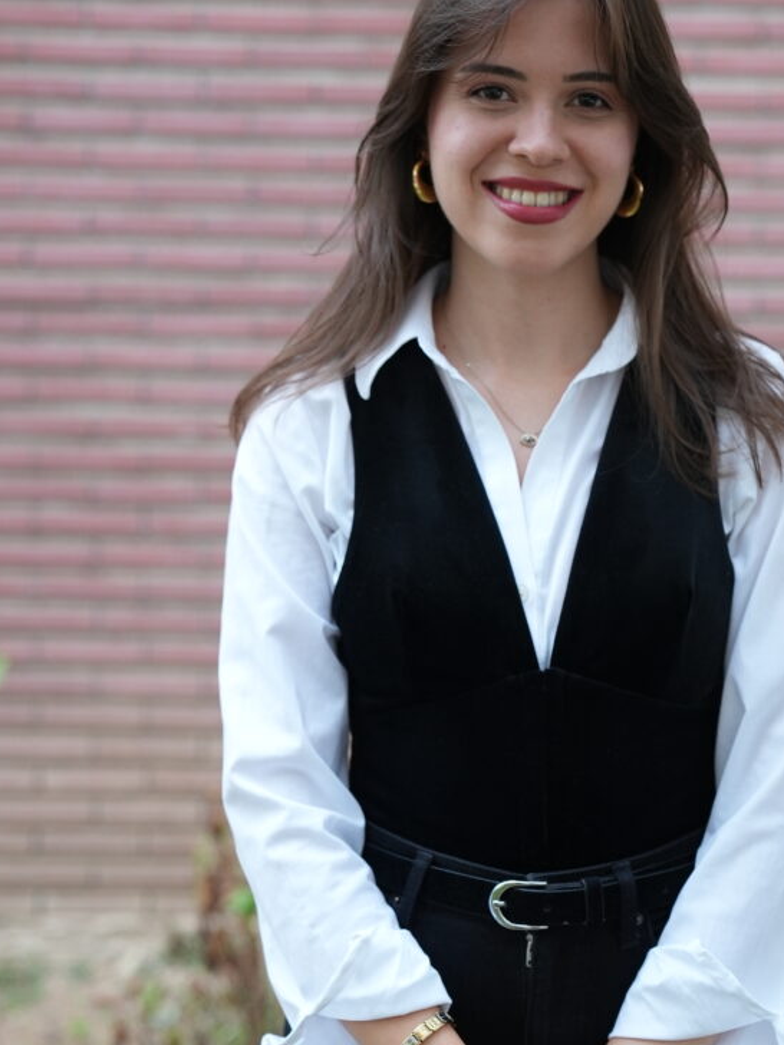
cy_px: 527
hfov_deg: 18.6
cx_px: 515
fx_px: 2386
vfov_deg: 24.7
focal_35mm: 79
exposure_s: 1/100
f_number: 2.8
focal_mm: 52
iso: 1600
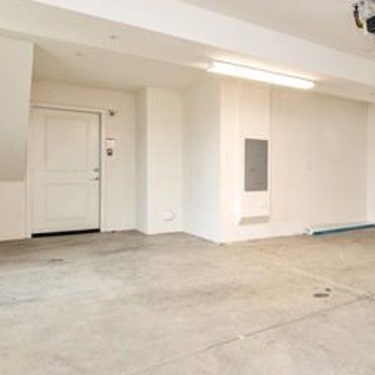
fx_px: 368
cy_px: 183
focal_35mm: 30
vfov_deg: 54.0
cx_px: 347
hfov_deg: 47.7
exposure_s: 1/60
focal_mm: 14
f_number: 4
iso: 1100
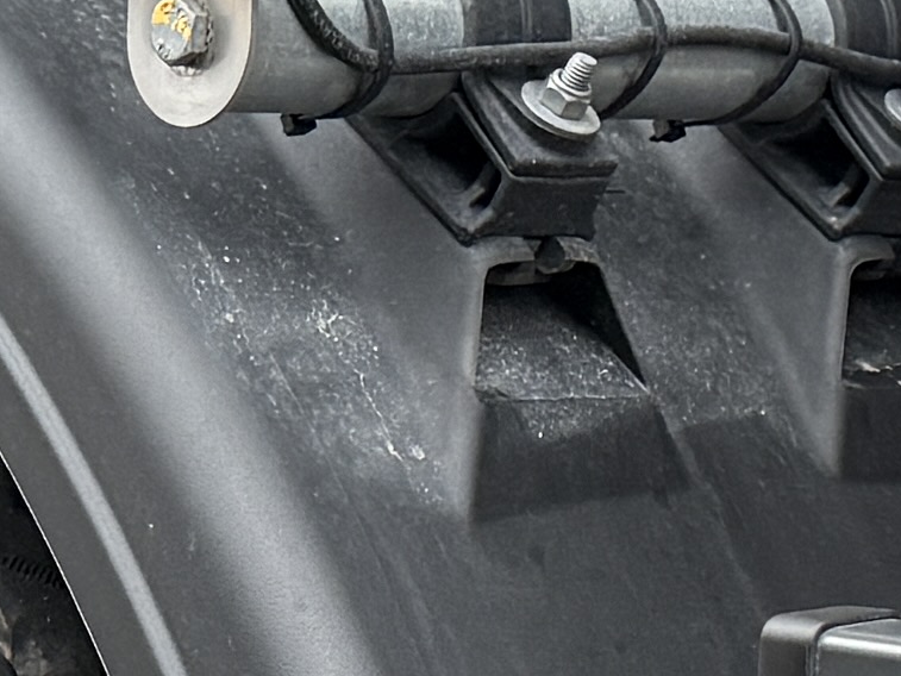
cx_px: -86
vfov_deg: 8.0
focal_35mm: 181
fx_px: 4712
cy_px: 1016
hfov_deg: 10.8
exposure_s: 1/71
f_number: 1.78
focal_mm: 6.76
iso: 200
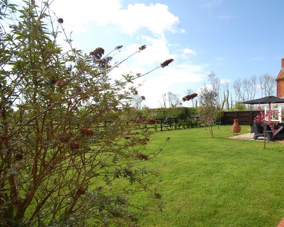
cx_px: 191
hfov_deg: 71.9
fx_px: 188
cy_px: 121
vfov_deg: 62.3
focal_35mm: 22
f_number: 8
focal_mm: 11.5
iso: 200
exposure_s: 1/250
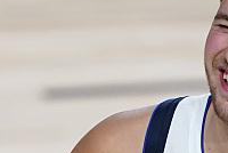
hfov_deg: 1.0
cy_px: 264
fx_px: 12977
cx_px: 364
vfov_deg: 0.7
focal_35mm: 2046
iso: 3200
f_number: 2.8
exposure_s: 1/1600
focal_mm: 400
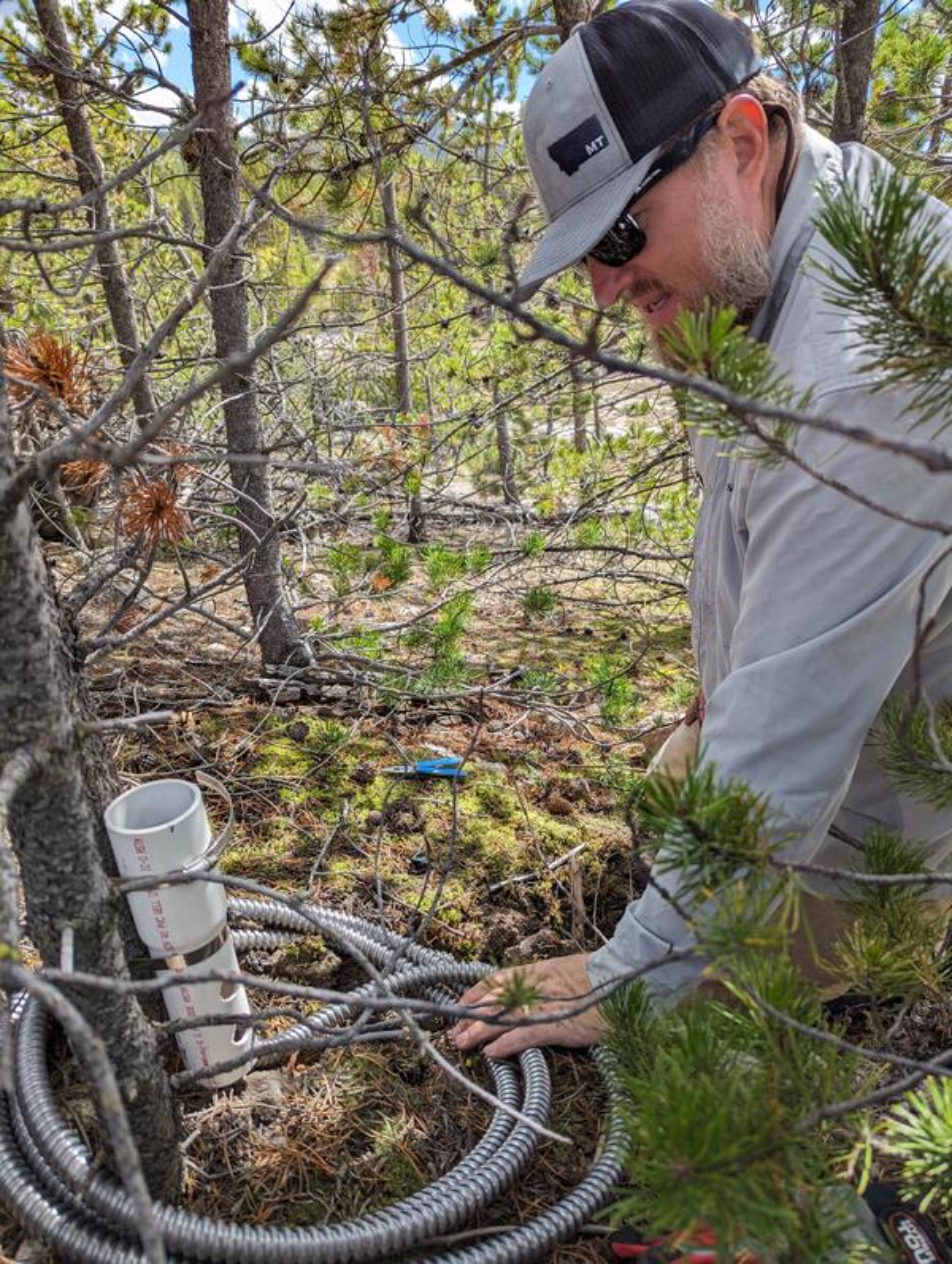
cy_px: 632
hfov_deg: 56.9
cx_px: 476
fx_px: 878
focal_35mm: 24
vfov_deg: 71.5
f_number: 1.85
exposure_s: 1/935
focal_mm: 6.81
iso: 41
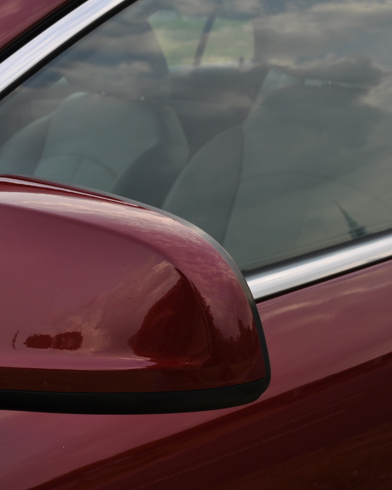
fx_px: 870
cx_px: 35
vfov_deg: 31.5
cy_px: 246
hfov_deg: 24.6
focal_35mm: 60
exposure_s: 1/100
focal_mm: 28
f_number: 9
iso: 200
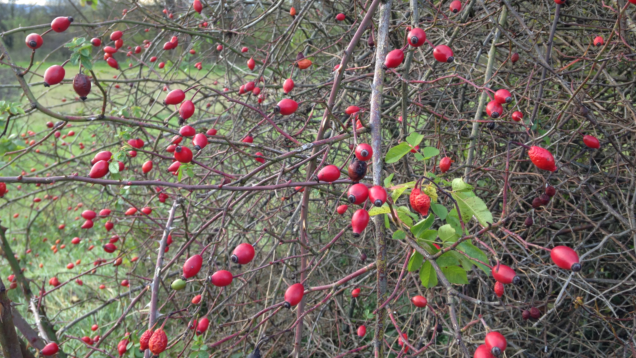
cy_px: 167
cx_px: 318
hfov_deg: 55.3
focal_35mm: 36
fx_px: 607
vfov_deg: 32.8
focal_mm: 4.12
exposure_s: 1/60
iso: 50
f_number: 2.4
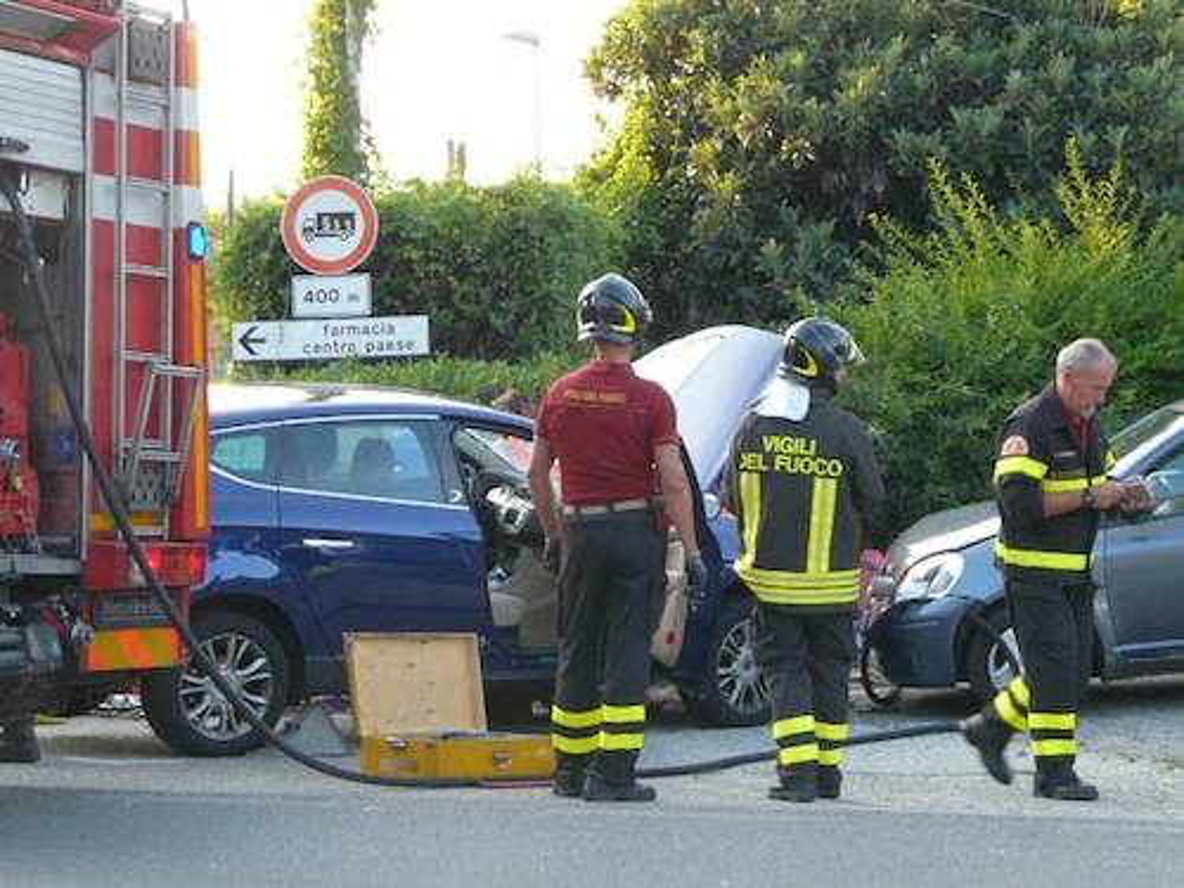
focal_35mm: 99
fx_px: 3386
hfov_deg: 19.8
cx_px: 592
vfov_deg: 14.9
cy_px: 444
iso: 100
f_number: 3.2
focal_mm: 10.2
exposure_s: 1/50
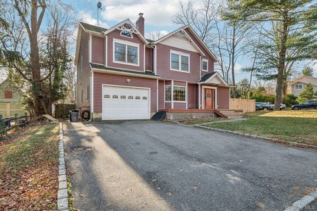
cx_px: 158
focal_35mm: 19
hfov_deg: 86.9
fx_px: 167
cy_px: 106
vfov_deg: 64.5
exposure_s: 1/100
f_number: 8
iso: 250
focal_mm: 19
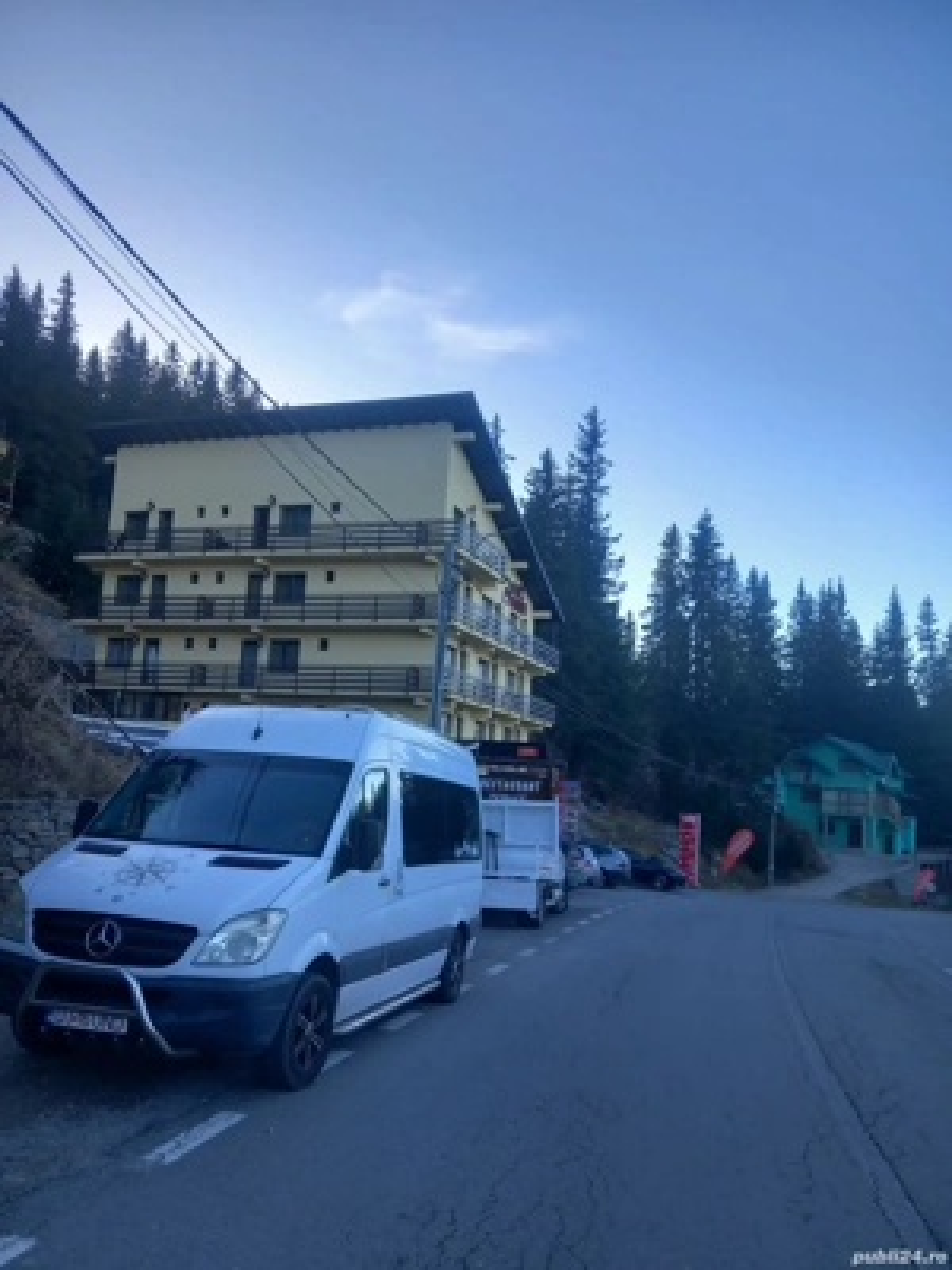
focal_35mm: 27
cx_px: 476
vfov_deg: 65.3
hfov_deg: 51.4
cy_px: 635
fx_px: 990
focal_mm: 4
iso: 20
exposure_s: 1/142
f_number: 1.8
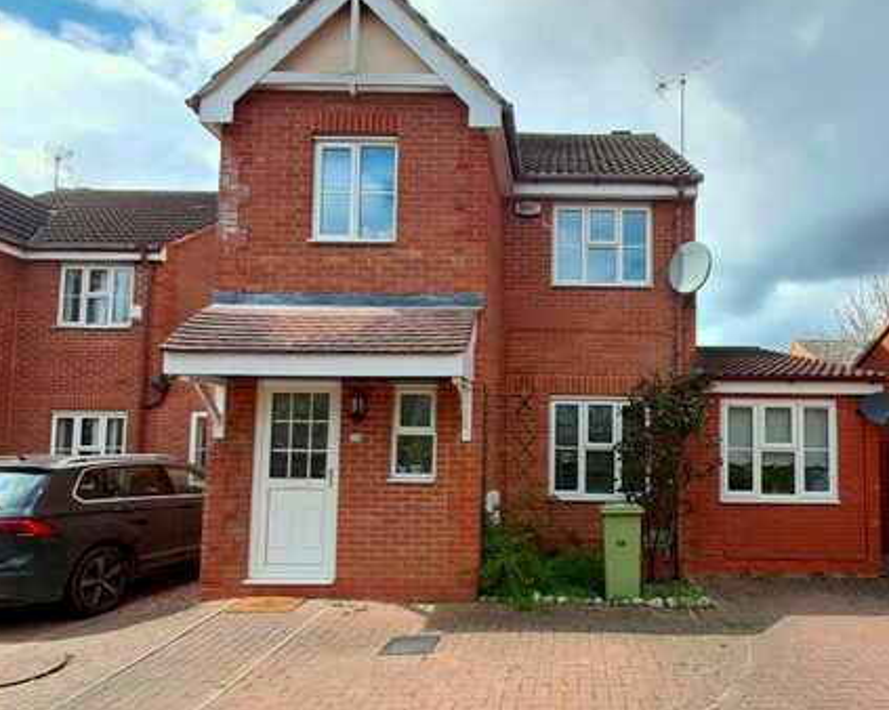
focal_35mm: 21
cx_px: 584
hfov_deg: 75.5
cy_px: 390
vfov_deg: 65.3
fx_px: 552
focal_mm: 1.42
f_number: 2.2
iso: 40
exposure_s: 1/386
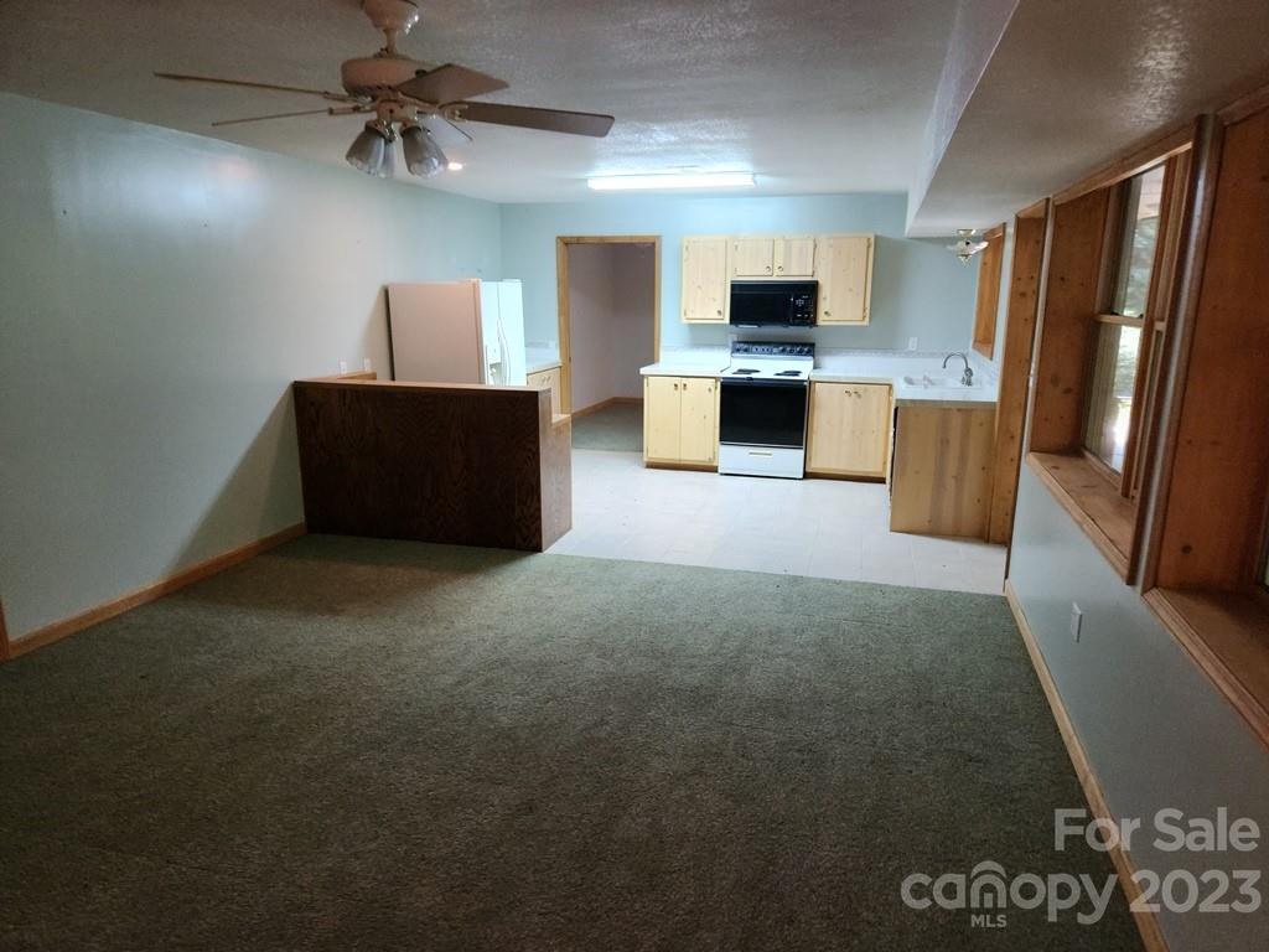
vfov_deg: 58.9
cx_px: 634
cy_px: 476
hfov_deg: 73.9
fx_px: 843
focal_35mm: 23
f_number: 1.8
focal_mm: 5.4
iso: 320
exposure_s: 1/40
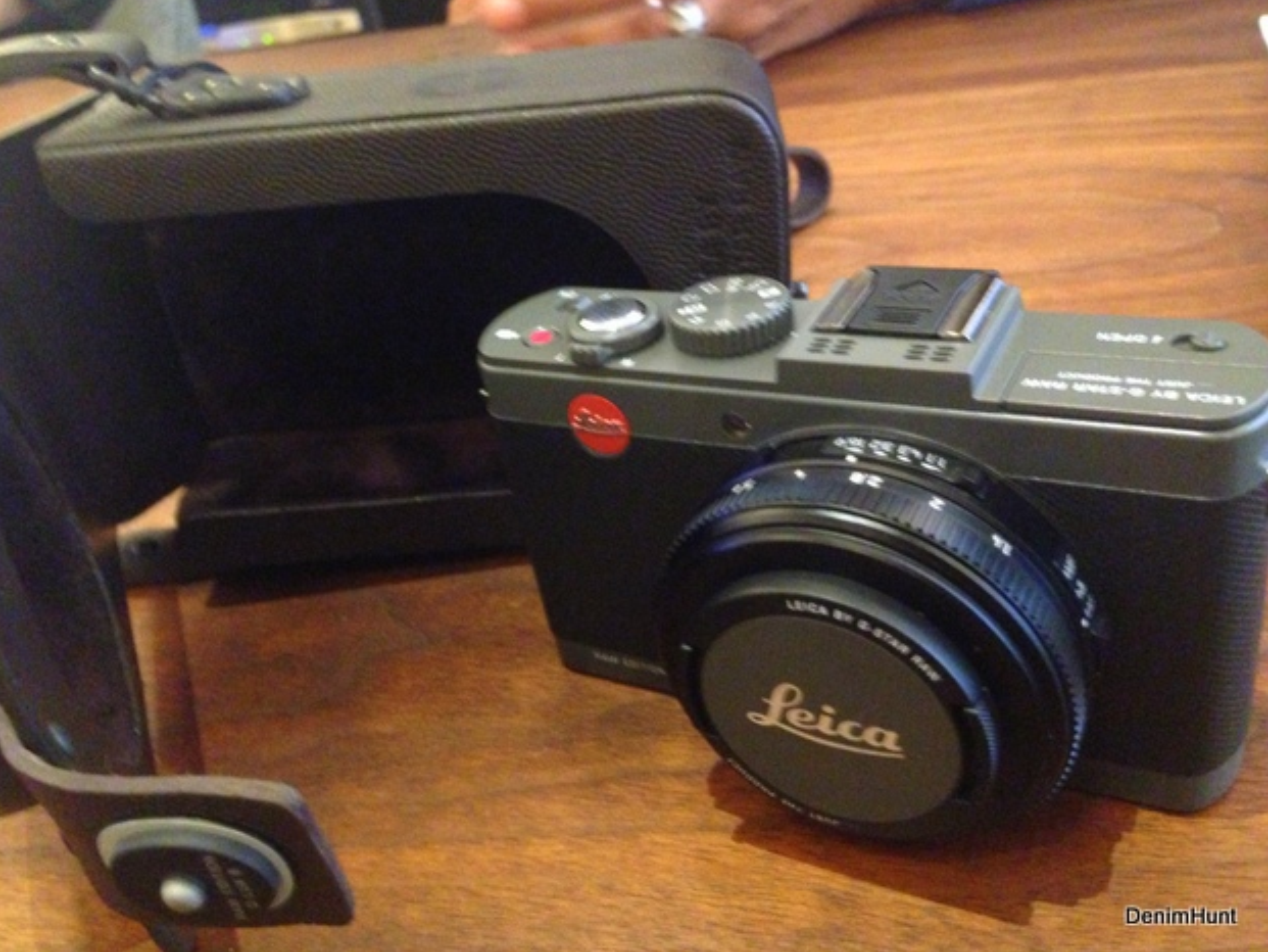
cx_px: 617
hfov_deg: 53.9
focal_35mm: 34
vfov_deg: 41.8
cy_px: 466
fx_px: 1246
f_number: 2.4
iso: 800
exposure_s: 1/15
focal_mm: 4.13
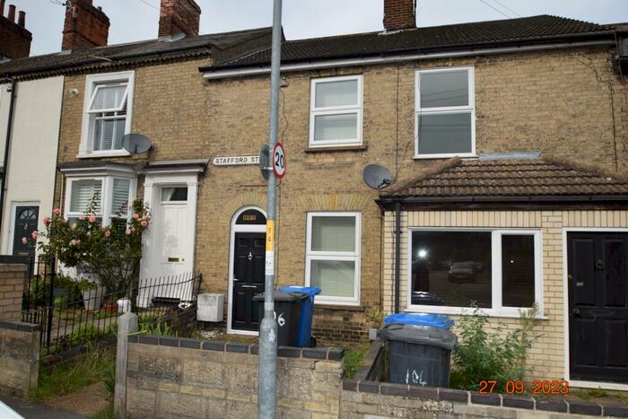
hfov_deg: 77.3
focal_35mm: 22
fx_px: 393
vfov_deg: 56.2
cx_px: 314
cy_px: 210
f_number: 8
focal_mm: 15
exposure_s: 1/200
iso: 100
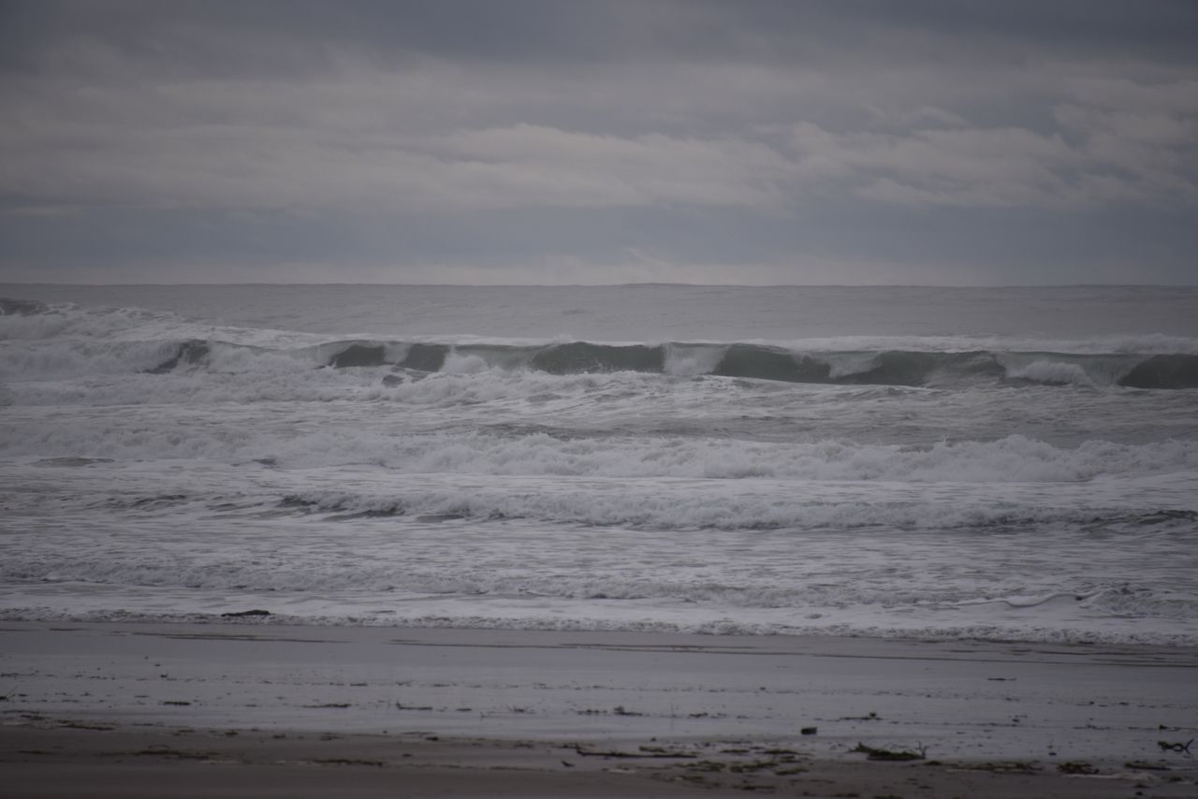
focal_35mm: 300
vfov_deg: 4.6
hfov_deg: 6.9
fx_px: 9985
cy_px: 400
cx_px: 599
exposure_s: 1/640
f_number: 5.6
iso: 280
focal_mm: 300
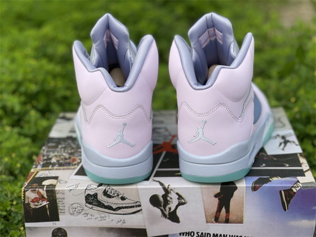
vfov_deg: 22.9
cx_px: 158
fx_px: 584
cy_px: 118
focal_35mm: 64
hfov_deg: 30.3
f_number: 2.2
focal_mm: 7.5
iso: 32
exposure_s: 1/840
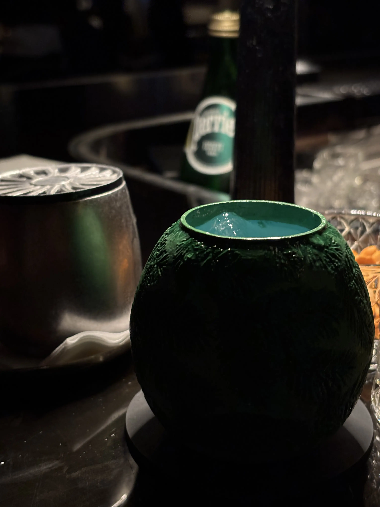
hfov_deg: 28.0
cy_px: 254
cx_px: 190
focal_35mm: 52
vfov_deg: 36.8
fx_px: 761
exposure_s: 1/17
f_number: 1.6
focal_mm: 5.96
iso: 500
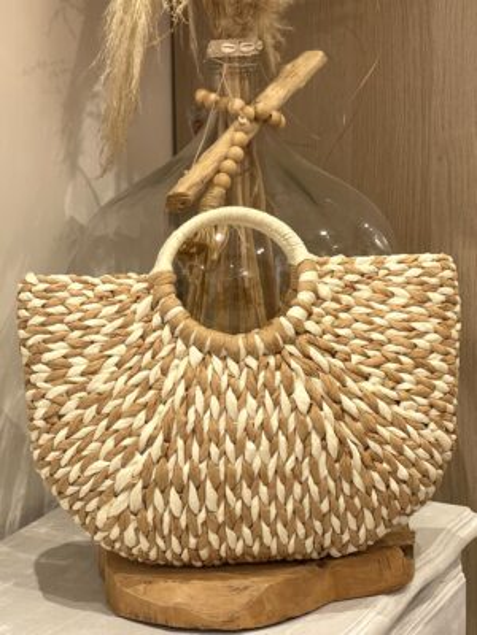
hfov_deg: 22.9
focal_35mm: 64
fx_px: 1176
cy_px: 318
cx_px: 238
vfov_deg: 30.3
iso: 100
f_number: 2.2
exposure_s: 1/50
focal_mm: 7.5
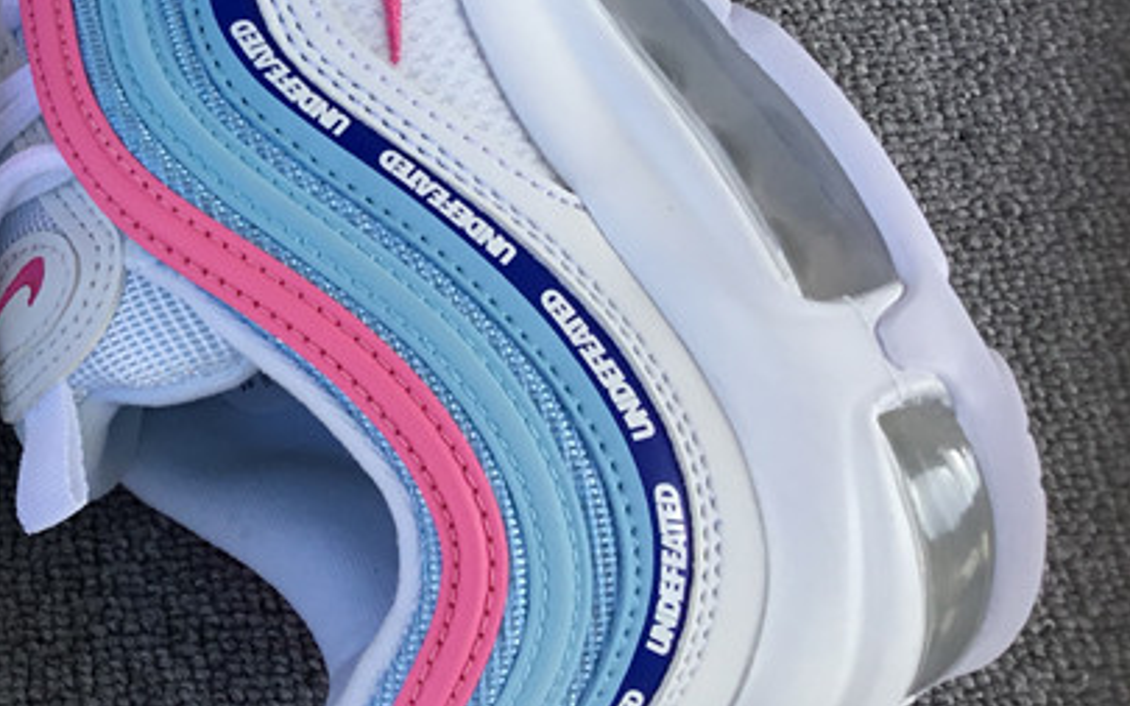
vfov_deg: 17.7
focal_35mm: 73
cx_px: -112
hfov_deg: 26.1
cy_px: 133
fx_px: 2248
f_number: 2.4
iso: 25
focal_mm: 3.3
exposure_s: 1/259
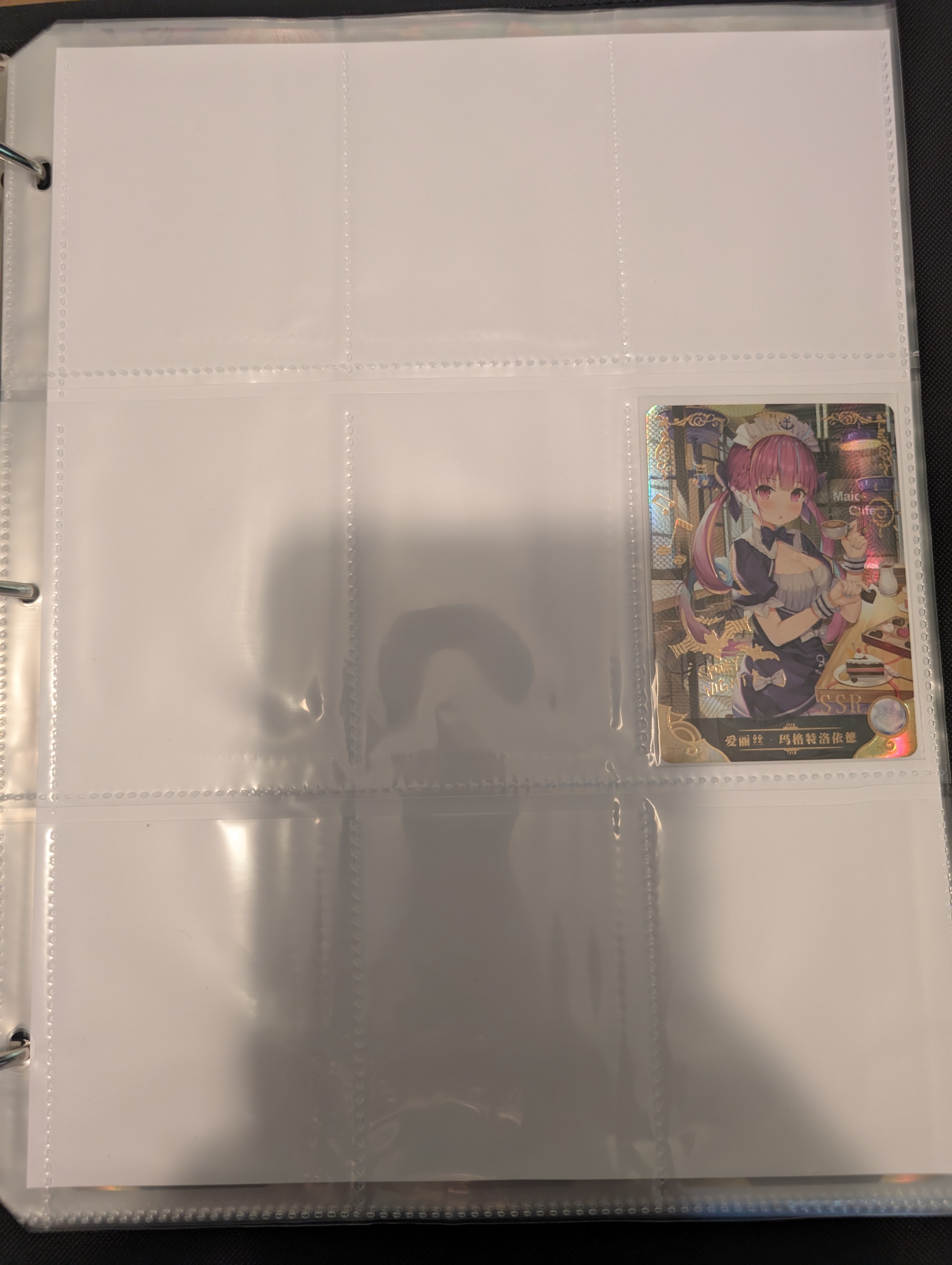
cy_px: 632
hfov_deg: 56.9
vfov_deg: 71.5
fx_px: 878
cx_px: 476
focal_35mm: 24
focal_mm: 6.9
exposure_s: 1/60
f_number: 1.68
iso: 162
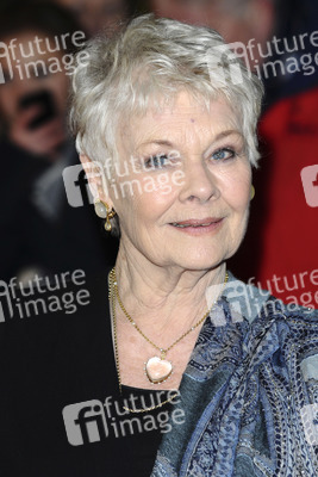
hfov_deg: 6.8
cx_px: 159
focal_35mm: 202
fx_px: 2681
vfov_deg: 10.2
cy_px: 238
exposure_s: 1/200
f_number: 4.5
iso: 320
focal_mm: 135
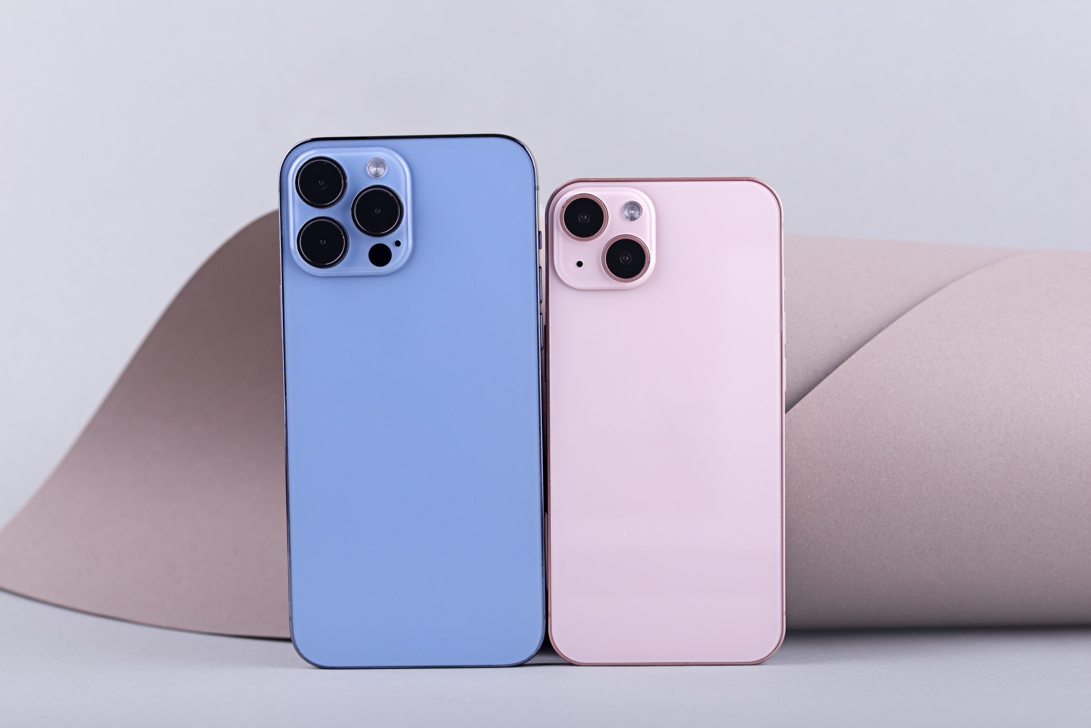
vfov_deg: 13.1
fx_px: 3183
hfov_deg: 19.4
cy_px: 364
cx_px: 546
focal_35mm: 105
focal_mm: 105
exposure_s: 1/100
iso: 100
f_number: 9
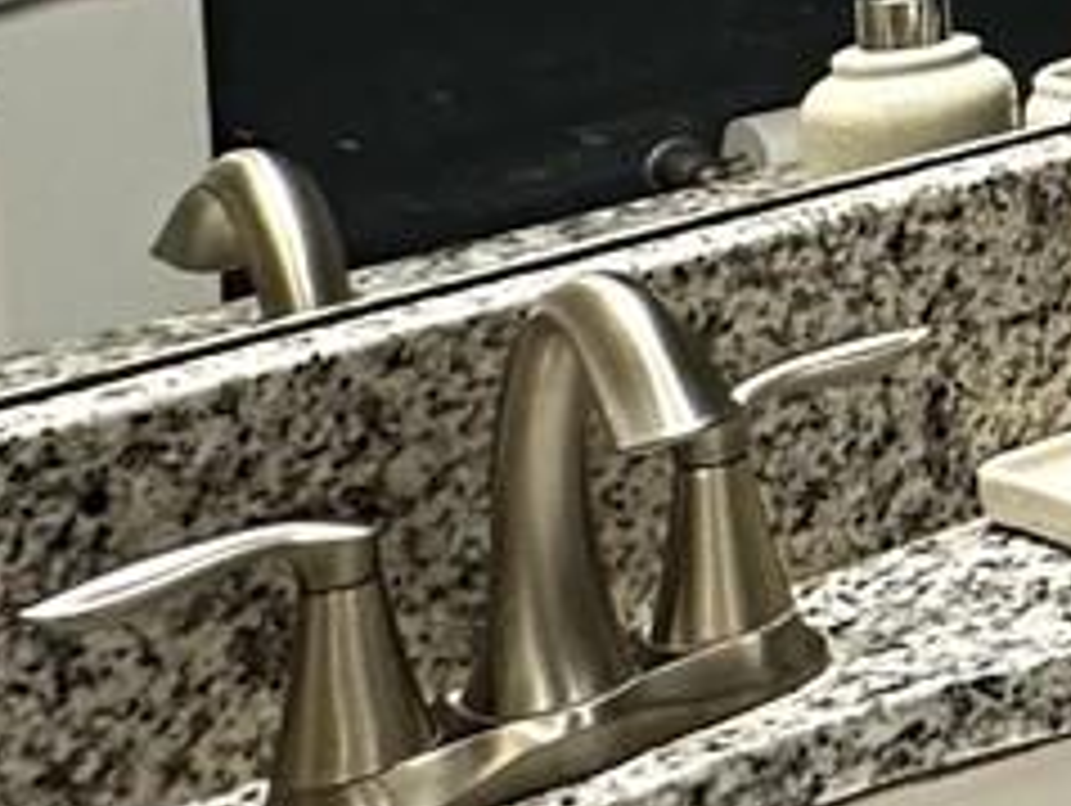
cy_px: -599
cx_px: 2488
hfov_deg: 14.6
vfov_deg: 14.1
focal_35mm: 94
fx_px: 2911
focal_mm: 2.22
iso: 250
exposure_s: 1/60
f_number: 2.2
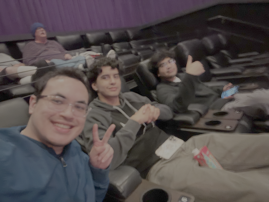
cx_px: 134
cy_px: 101
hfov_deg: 73.9
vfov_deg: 58.9
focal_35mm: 23
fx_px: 179
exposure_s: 1/8
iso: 640
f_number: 1.9
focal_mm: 2.69
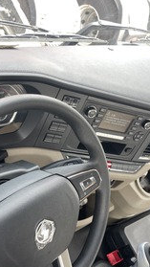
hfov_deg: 30.1
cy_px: 142
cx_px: 42
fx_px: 276
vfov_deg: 51.6
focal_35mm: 39
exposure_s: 1/147
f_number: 1.6
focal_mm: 5.1
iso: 32
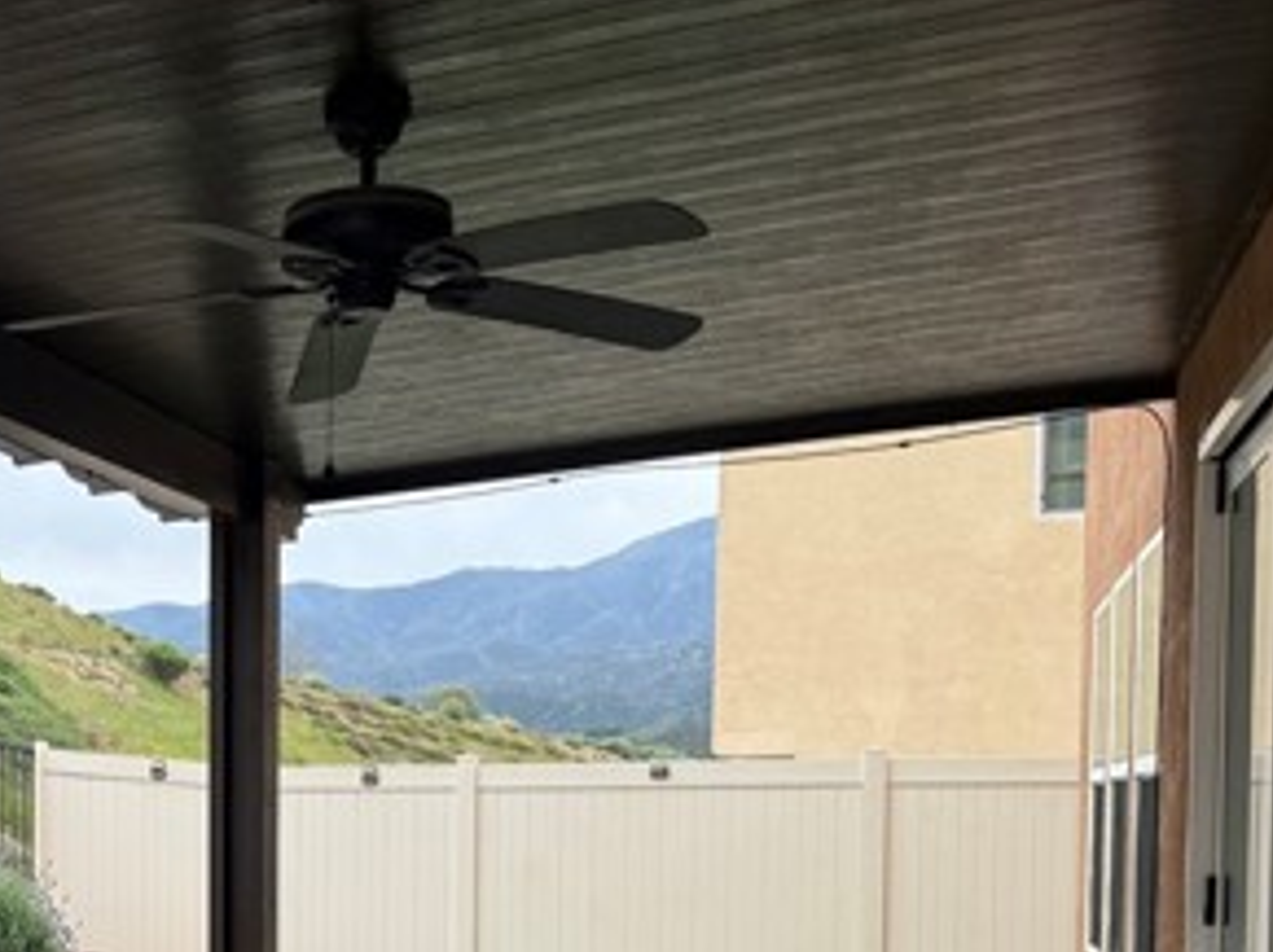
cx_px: 92
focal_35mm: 53
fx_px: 1947
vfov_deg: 26.4
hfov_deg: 33.9
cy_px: 886
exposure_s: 1/1230
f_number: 1.78
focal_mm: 6.76
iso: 100
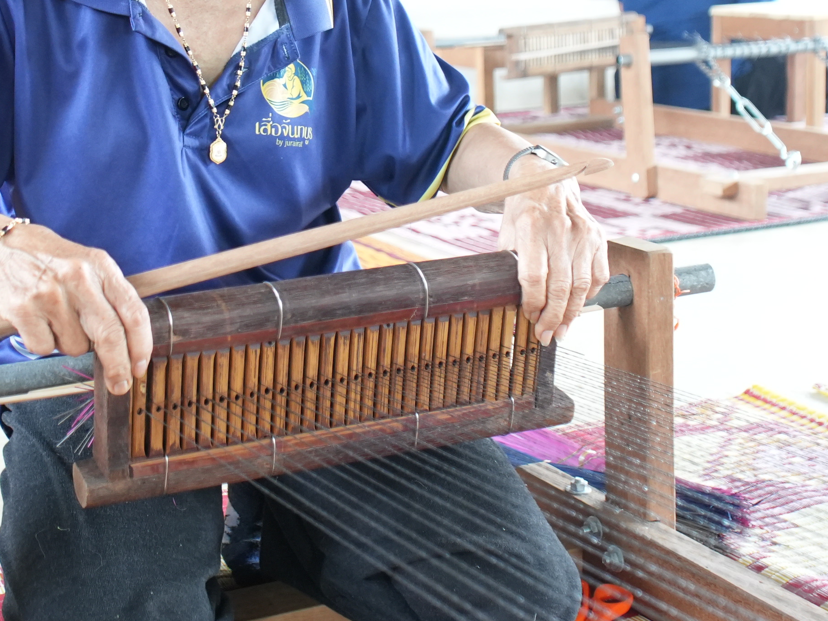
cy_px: 176
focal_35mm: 68
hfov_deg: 28.5
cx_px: 322
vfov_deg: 21.5
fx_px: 1627
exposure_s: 1/250
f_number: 3.5
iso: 2500
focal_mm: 28
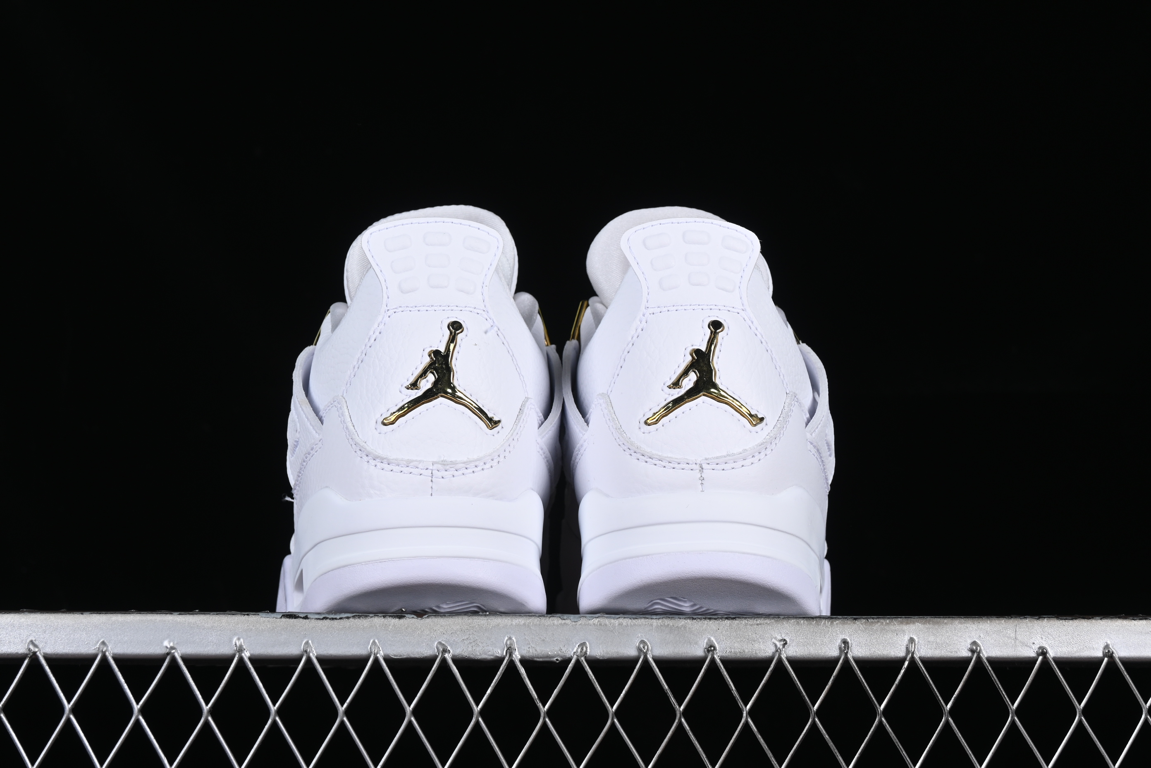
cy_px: 384
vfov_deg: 18.2
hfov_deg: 27.0
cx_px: 576
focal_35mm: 75
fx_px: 2398
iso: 160
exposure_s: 1/80
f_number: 9
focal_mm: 50
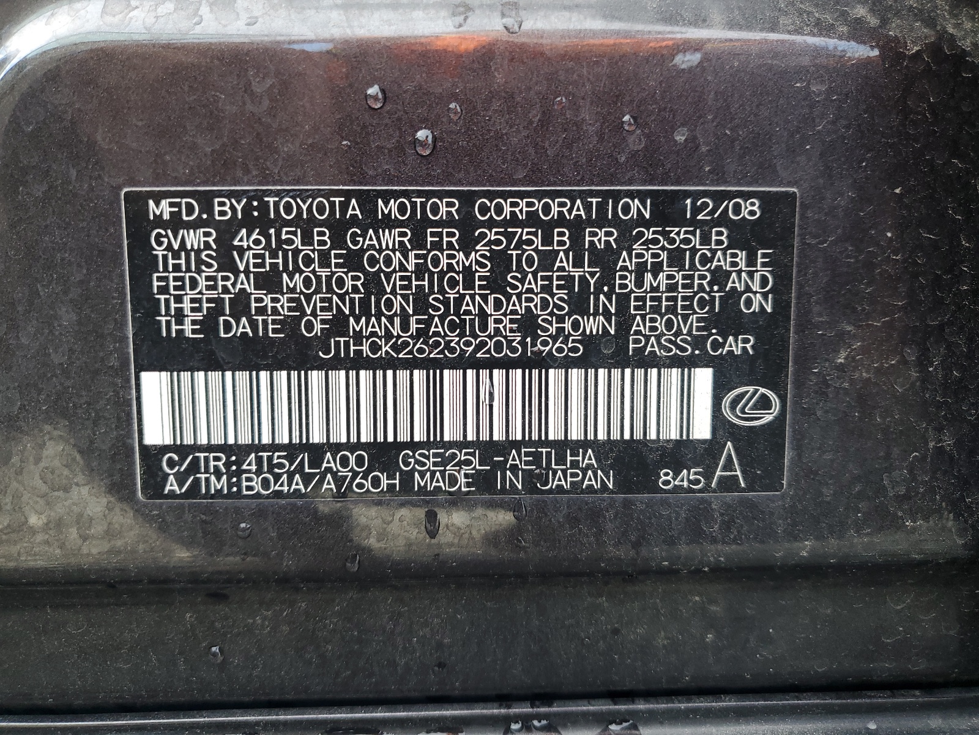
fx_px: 735
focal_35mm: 26
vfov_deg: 53.1
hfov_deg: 67.3
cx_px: 490
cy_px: 368
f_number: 1.5
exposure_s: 1/120
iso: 56
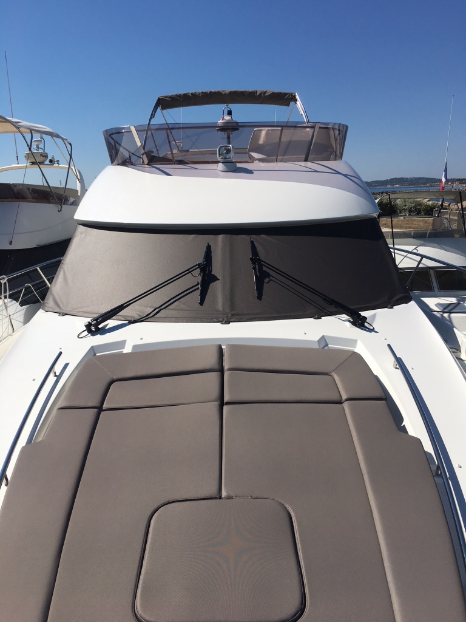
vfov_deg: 61.7
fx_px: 521
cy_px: 311
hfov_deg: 48.2
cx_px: 233
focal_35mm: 29
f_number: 2.2
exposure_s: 1/4525
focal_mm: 4.15
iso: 25
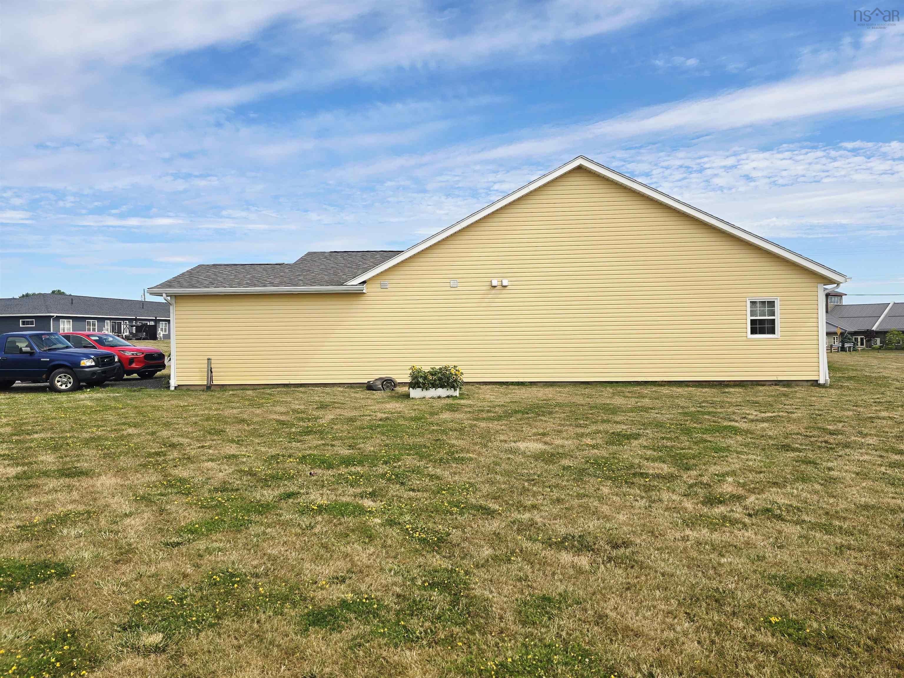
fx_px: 601
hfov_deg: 73.9
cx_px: 452
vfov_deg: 58.9
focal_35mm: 23
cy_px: 339
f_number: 1.7
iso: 12
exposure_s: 1/1000
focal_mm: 6.3
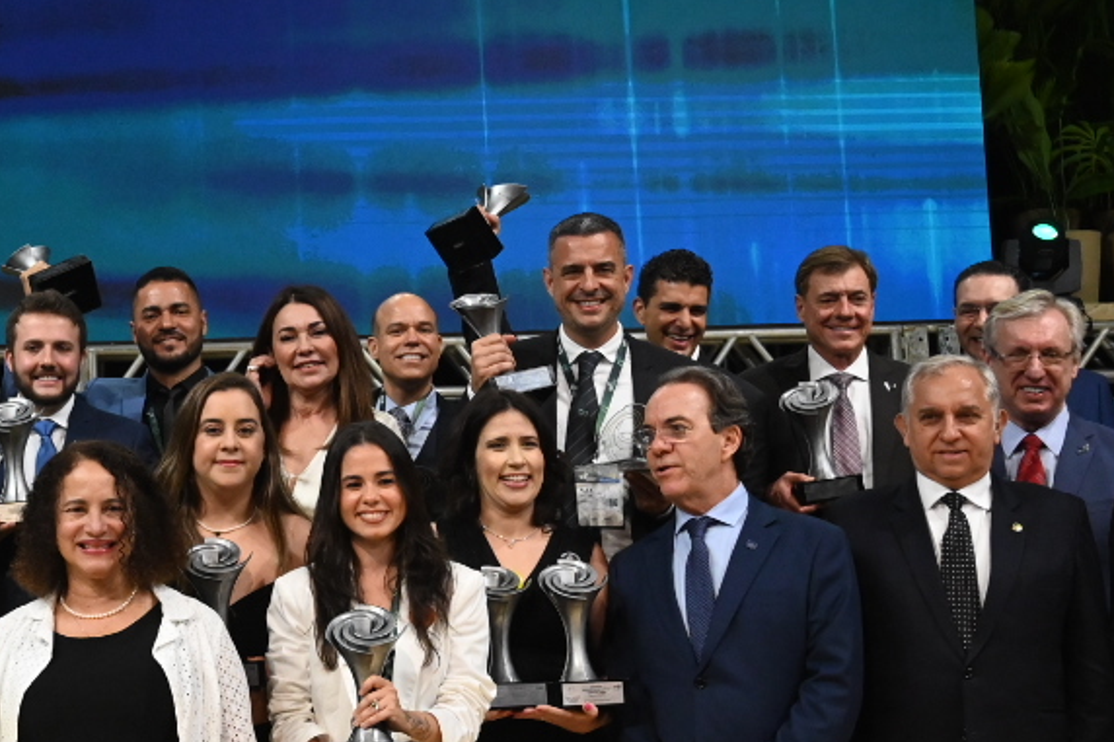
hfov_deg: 28.9
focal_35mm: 68
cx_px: 185
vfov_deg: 20.0
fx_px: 2103
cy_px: 401
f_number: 5.6
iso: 4000
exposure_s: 1/200
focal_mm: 24
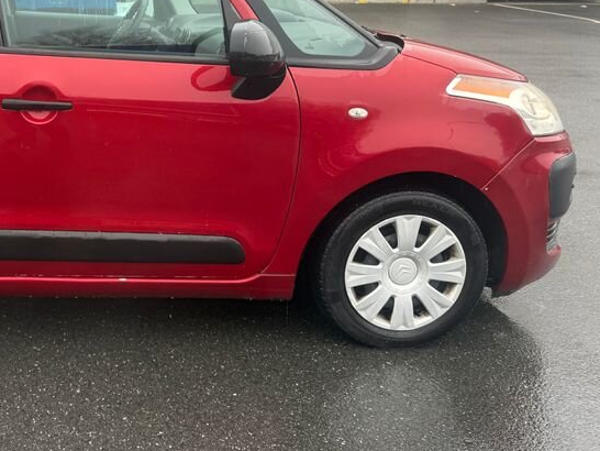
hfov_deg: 38.9
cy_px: 113
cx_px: 52
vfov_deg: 31.6
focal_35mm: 45
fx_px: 780
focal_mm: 6.76
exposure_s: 1/223
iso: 64
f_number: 1.78
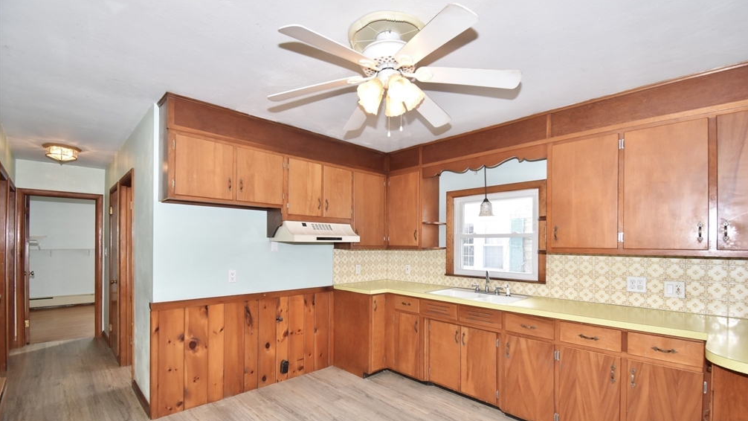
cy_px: 244
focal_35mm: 16
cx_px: 378
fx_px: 317
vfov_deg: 66.7
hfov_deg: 99.4
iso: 720
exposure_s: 1/125
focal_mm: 10
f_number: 5.6
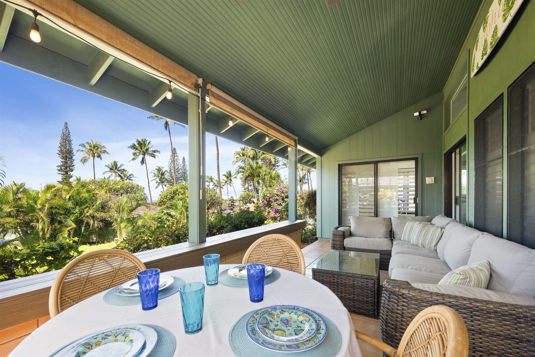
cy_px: 178
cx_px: 268
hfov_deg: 104.3
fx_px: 208
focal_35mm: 14
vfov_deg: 81.2
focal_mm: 14
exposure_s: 1/4
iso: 320
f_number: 9
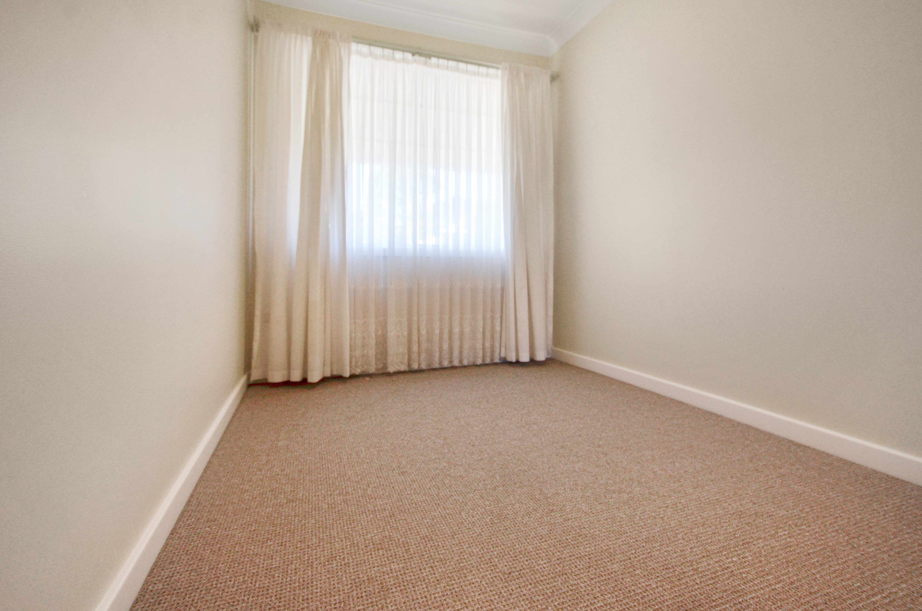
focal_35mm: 15
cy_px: 306
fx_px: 383
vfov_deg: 77.1
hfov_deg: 100.5
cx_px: 461
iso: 360
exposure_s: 1/125
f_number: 5.6
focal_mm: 10
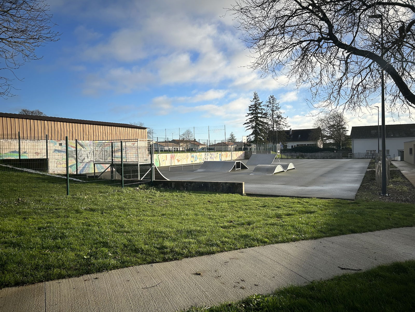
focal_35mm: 26
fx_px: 312
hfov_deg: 67.3
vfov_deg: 53.1
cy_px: 156
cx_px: 208
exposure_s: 1/3571
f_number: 1.5
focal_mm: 5.7
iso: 50
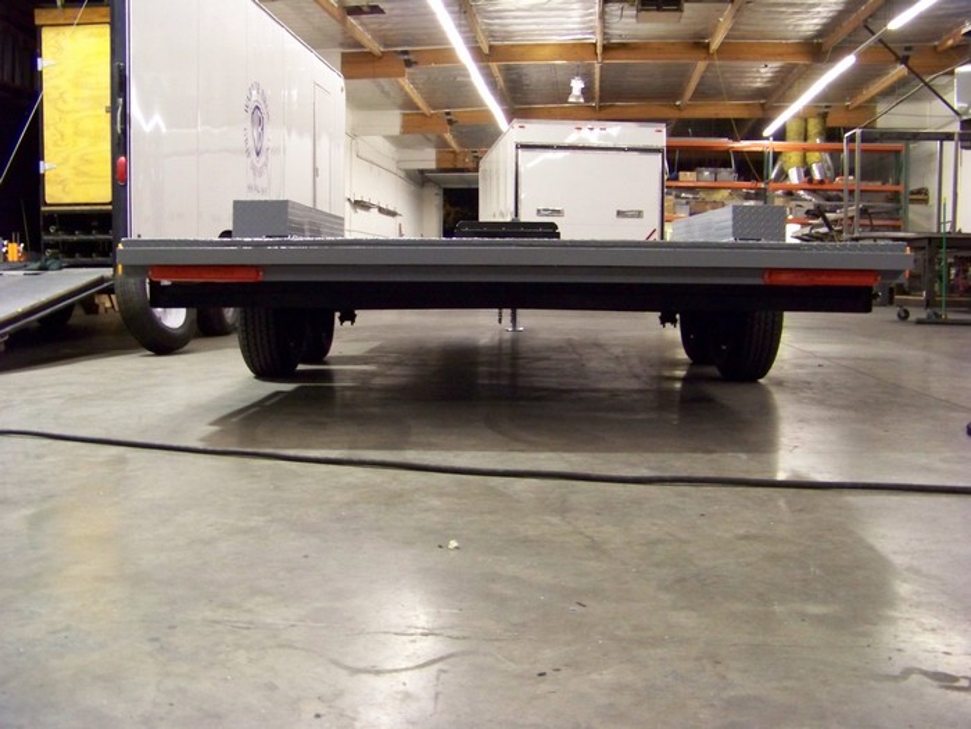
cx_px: 486
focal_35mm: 36
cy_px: 364
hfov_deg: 51.4
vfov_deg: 39.7
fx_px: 1010
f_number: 2.8
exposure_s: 1/20
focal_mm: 5.85
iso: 400
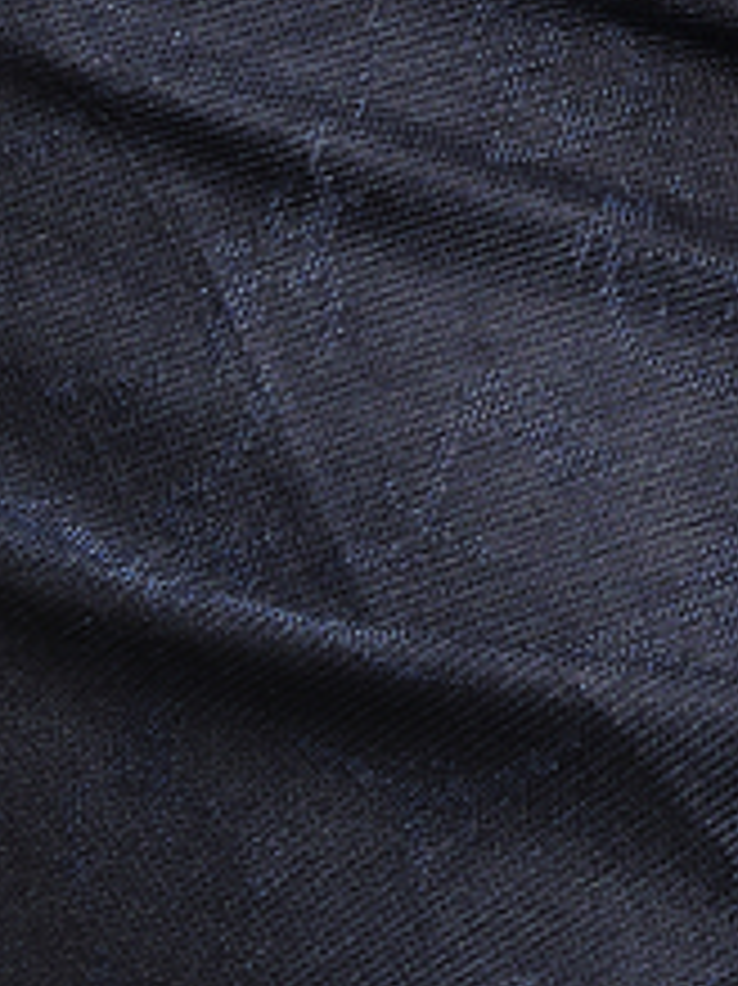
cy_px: -608
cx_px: 2488
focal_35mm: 593
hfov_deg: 2.5
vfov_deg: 3.3
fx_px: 16873
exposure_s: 1/200
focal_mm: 50
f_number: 10
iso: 160
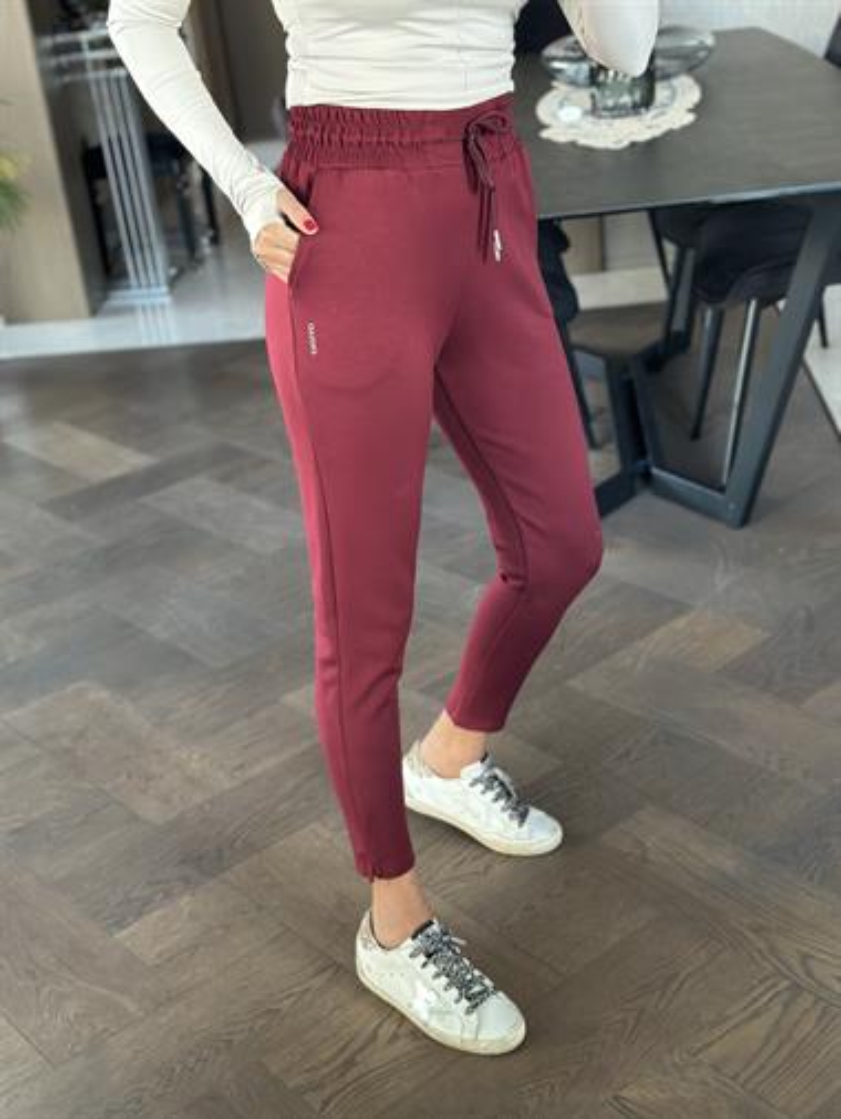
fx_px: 1554
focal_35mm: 48
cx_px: 420
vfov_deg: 39.6
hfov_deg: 30.3
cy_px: 560
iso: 400
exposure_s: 1/43
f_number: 1.78
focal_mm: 6.86
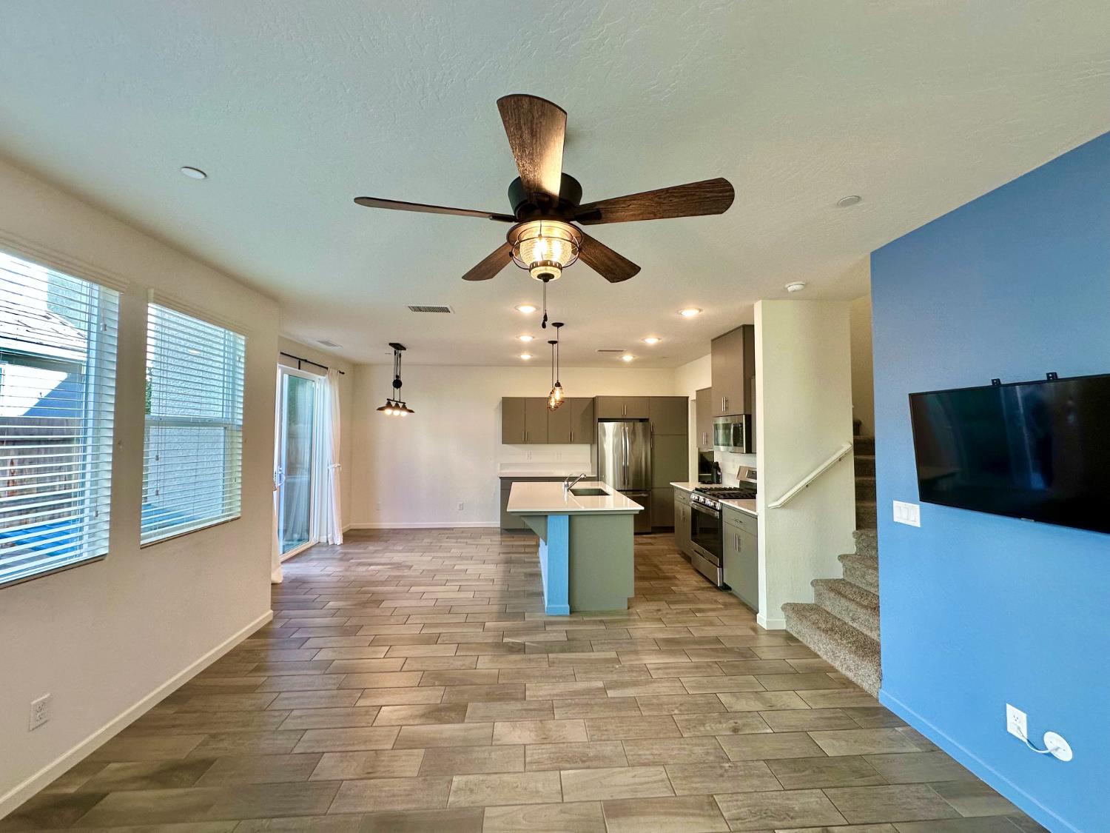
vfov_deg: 85.7
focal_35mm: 14
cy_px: 416
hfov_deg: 102.1
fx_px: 449
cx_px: 555
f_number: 2.2
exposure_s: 1/120
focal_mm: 2.22
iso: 125
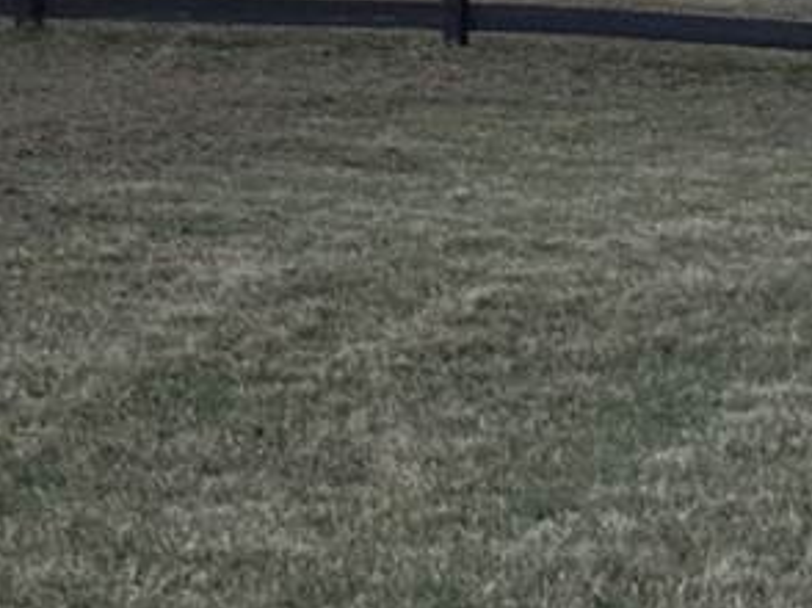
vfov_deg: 7.0
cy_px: -354
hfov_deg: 9.5
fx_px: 4899
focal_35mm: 209
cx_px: 152
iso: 640
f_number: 1.78
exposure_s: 1/24
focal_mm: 6.86
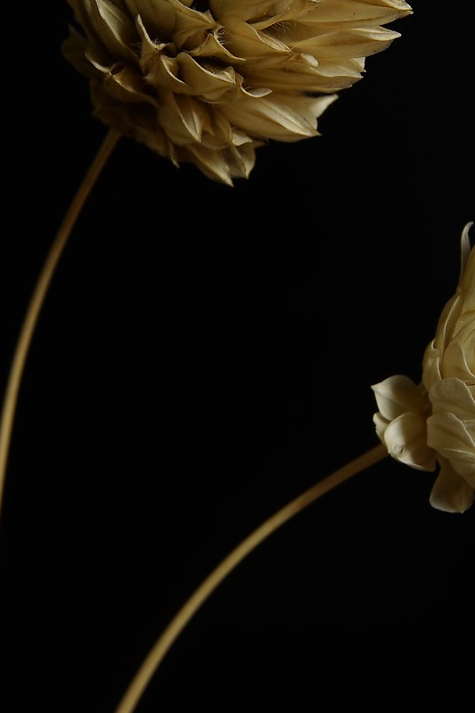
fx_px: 2079
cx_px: 326
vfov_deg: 19.4
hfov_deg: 13.0
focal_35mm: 105
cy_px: 296
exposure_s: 2.5
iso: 100
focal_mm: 35
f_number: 20
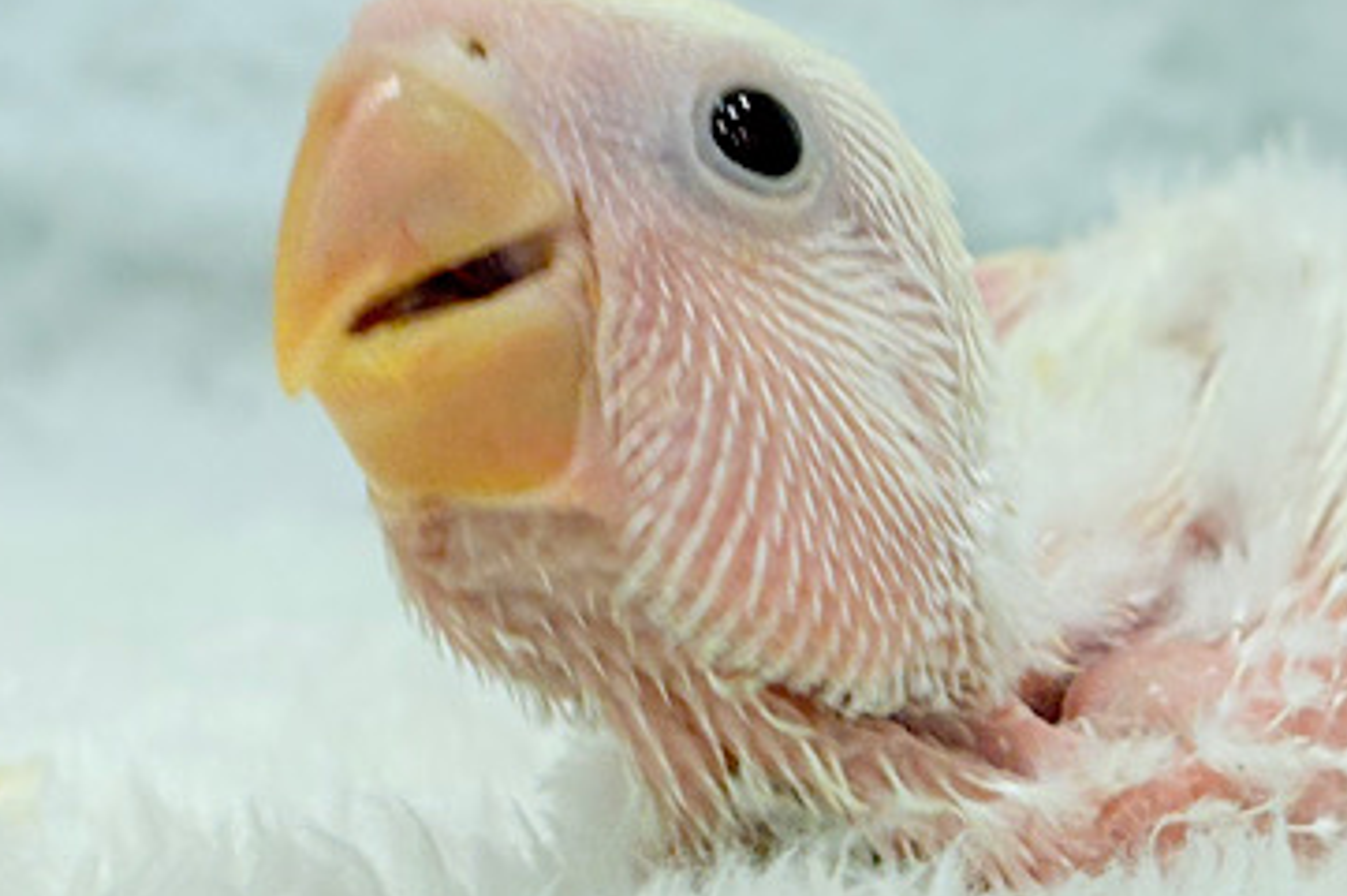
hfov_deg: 21.1
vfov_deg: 14.2
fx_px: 3589
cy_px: 347
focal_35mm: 96
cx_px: 959
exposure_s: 1/100
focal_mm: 5.96
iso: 50
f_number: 1.6
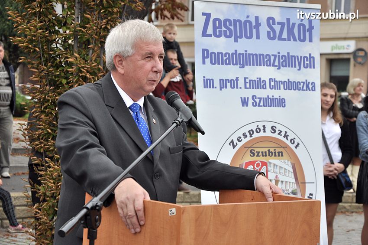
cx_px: 184
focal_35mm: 105
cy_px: 122
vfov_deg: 13.0
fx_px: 1072
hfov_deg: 19.5
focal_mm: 70
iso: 500
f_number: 6.3
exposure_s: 1/640
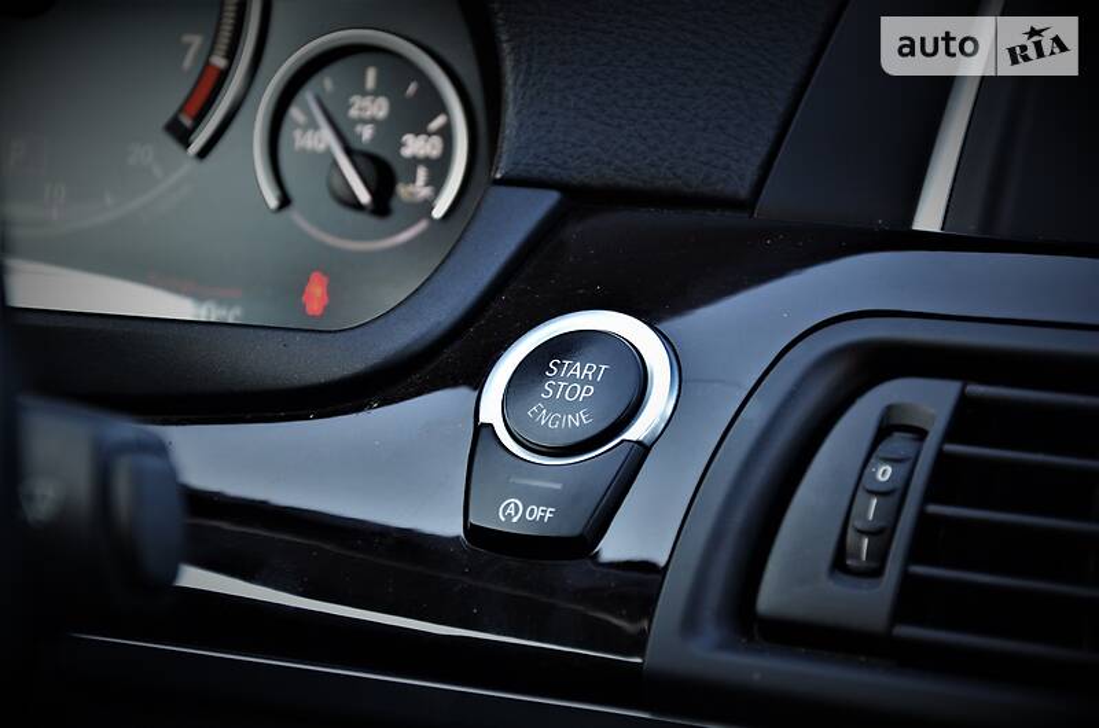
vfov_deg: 8.7
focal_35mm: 158
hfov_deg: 13.1
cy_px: 364
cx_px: 550
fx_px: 4799
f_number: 5.6
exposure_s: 1/60
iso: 560
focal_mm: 105
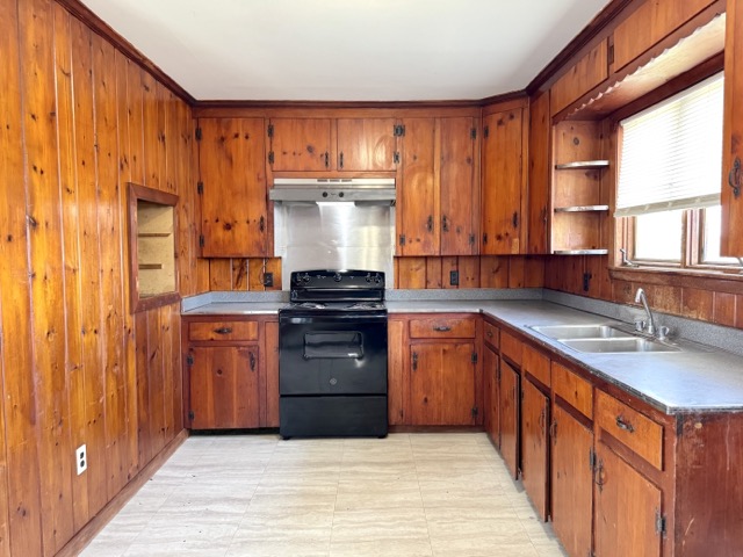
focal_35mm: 24
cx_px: 372
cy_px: 278
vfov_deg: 56.8
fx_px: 515
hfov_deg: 71.6
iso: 640
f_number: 1.78
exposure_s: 1/60
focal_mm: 6.76
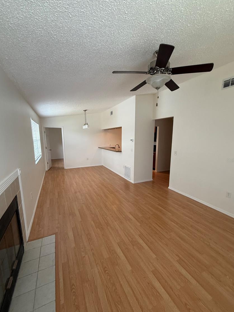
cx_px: 121
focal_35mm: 15
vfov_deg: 98.1
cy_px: 160
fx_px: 135
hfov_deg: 81.7
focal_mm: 2.22
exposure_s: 1/120
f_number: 2.2
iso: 320
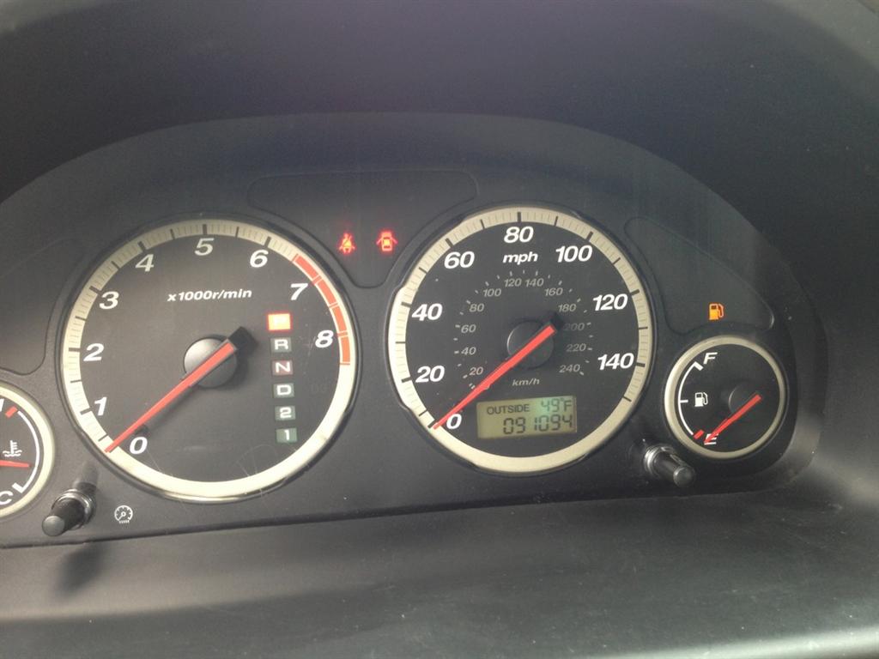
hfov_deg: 55.4
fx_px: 838
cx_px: 440
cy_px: 330
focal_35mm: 33
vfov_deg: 42.9
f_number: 2.4
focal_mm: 4.13
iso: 50
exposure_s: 1/20
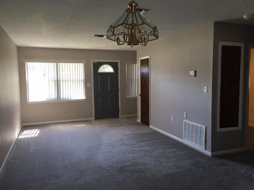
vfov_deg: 48.2
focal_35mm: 29
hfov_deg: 61.7
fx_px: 213
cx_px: 127
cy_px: 95
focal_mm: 4.15
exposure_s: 1/33
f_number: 2.2
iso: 32
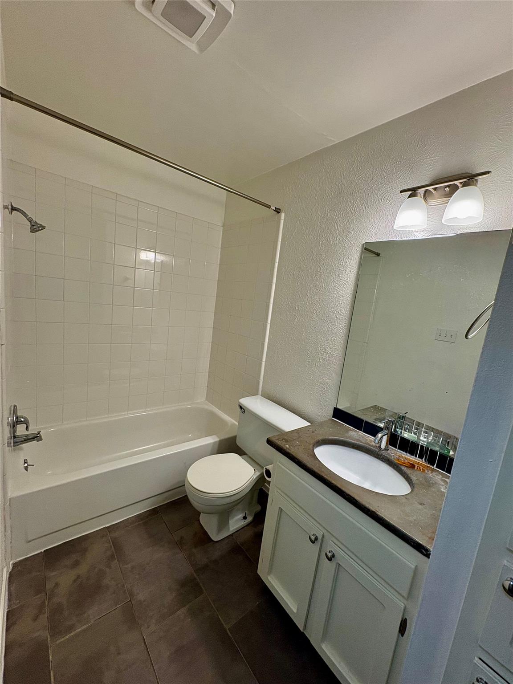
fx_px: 277
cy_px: 342
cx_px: 256
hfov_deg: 85.7
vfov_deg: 102.1
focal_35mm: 14
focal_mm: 2.22
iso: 160
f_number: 2.2
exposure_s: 1/120
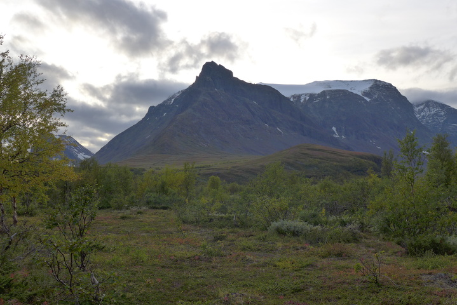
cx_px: 228
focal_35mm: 40
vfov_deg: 33.4
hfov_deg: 48.4
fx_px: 508
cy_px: 152
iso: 125
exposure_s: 1/800
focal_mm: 7.9
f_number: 2.8
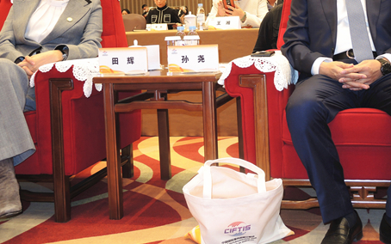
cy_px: 58
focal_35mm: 49
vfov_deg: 26.0
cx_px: 216
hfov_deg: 41.0
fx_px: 522
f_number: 2.2
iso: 140
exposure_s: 1/50
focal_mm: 7.6
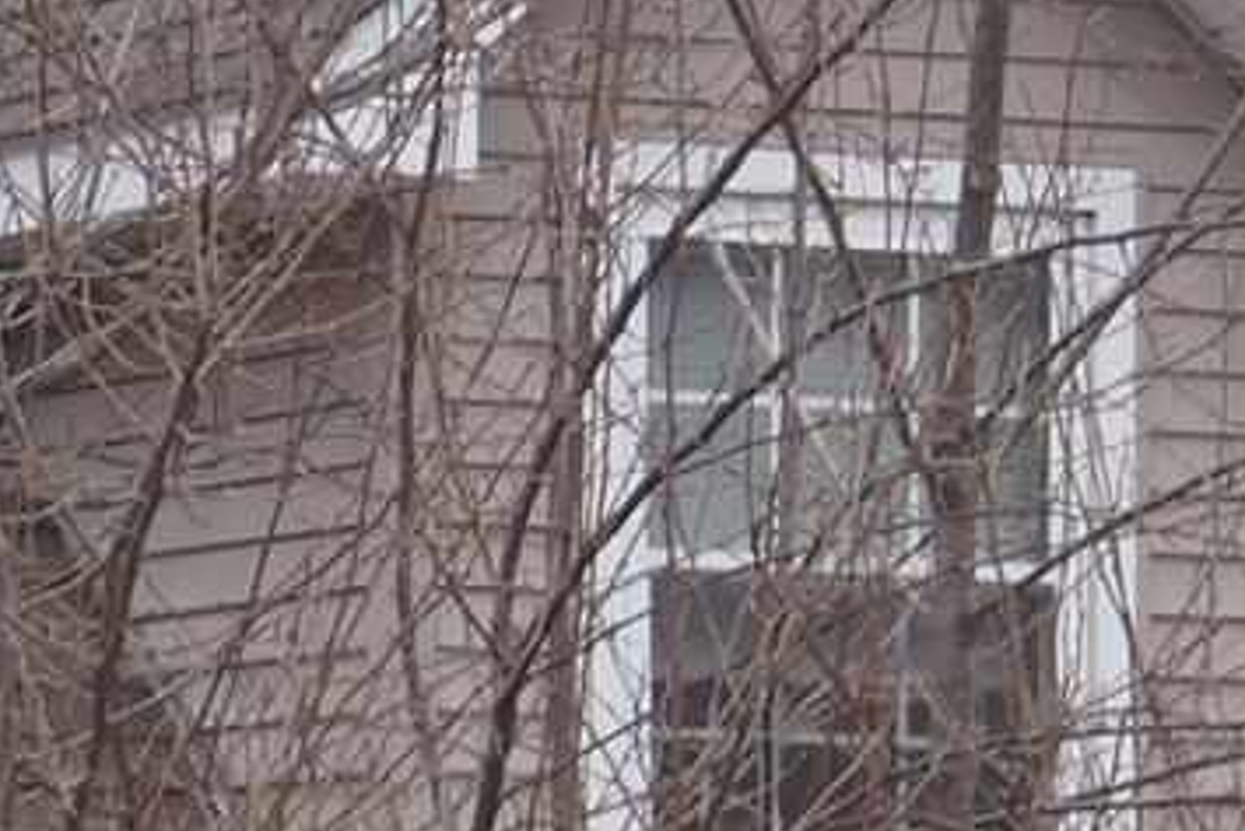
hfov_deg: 4.0
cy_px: 1680
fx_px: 17609
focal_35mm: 509
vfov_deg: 2.7
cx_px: 1059
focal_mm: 44
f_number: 9
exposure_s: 1/80
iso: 100
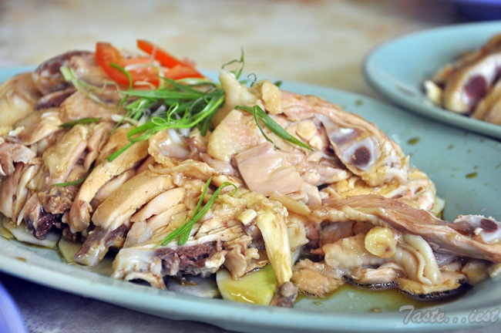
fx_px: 1210
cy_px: 166
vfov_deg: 15.7
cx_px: 250
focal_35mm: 87
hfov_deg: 23.4
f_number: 5
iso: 250
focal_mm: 58
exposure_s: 1/60
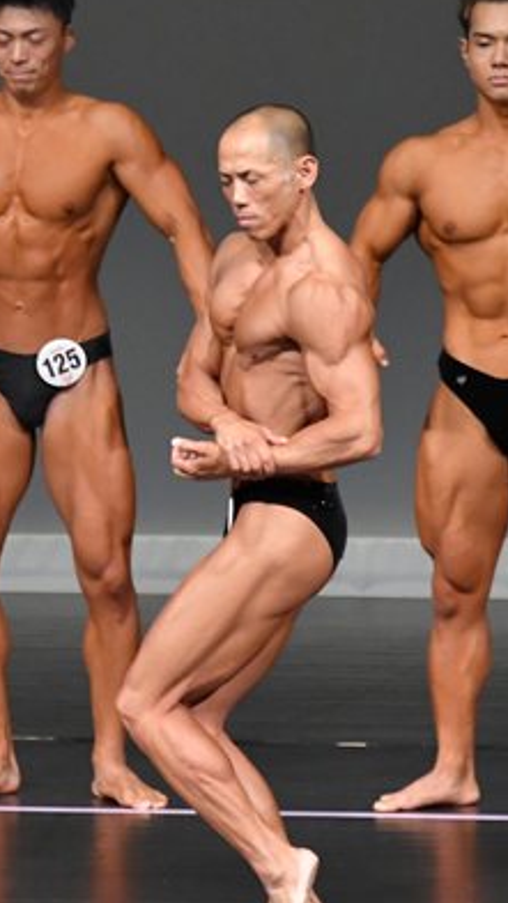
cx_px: 61
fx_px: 15593
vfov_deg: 3.3
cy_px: 524
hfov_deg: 1.9
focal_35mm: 651
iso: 5000
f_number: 5.6
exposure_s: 1/400
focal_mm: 210
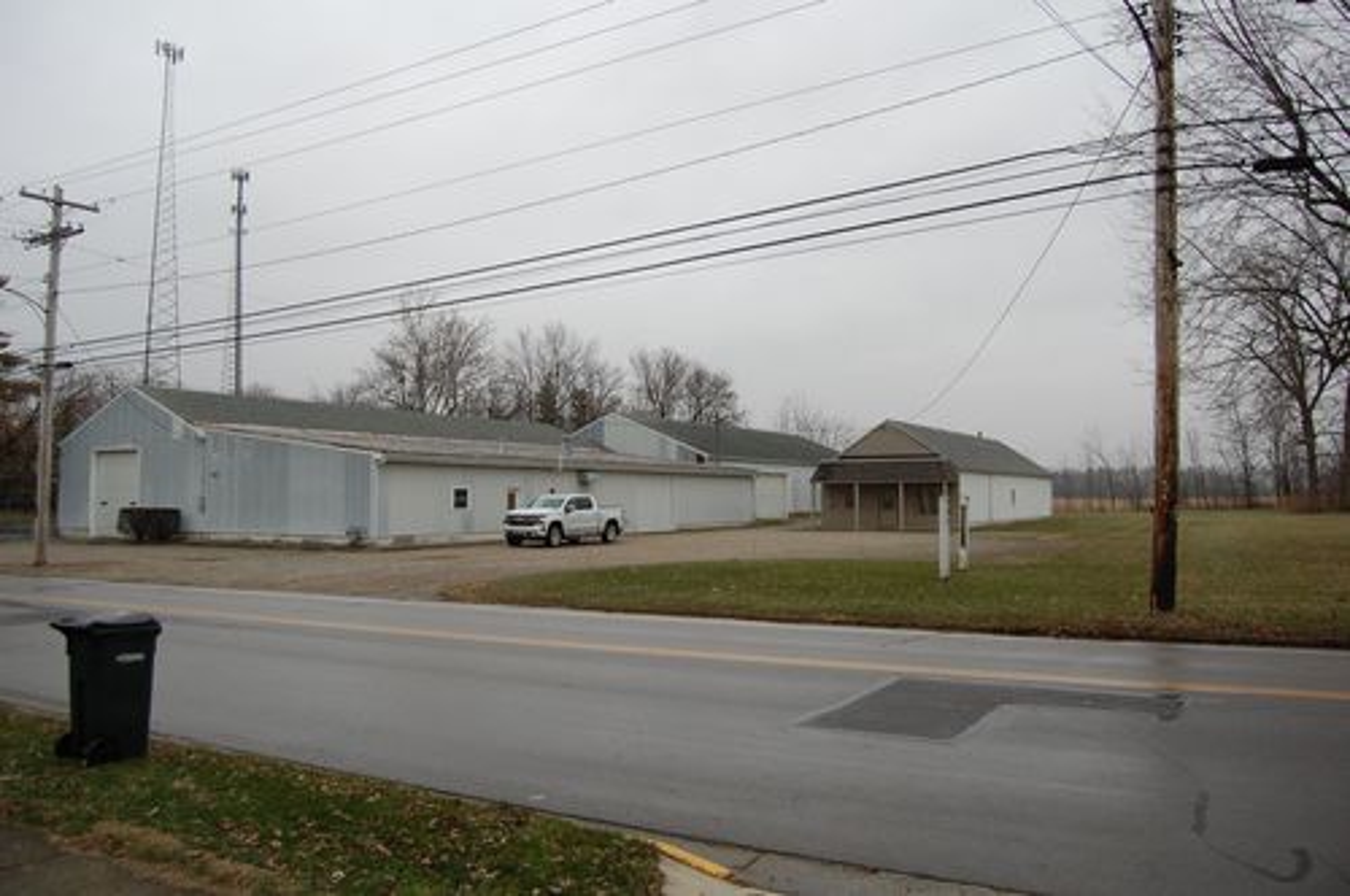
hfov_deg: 67.4
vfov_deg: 47.8
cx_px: 675
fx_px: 1011
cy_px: 448
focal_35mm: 27
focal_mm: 18
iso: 400
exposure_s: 1/100
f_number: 5
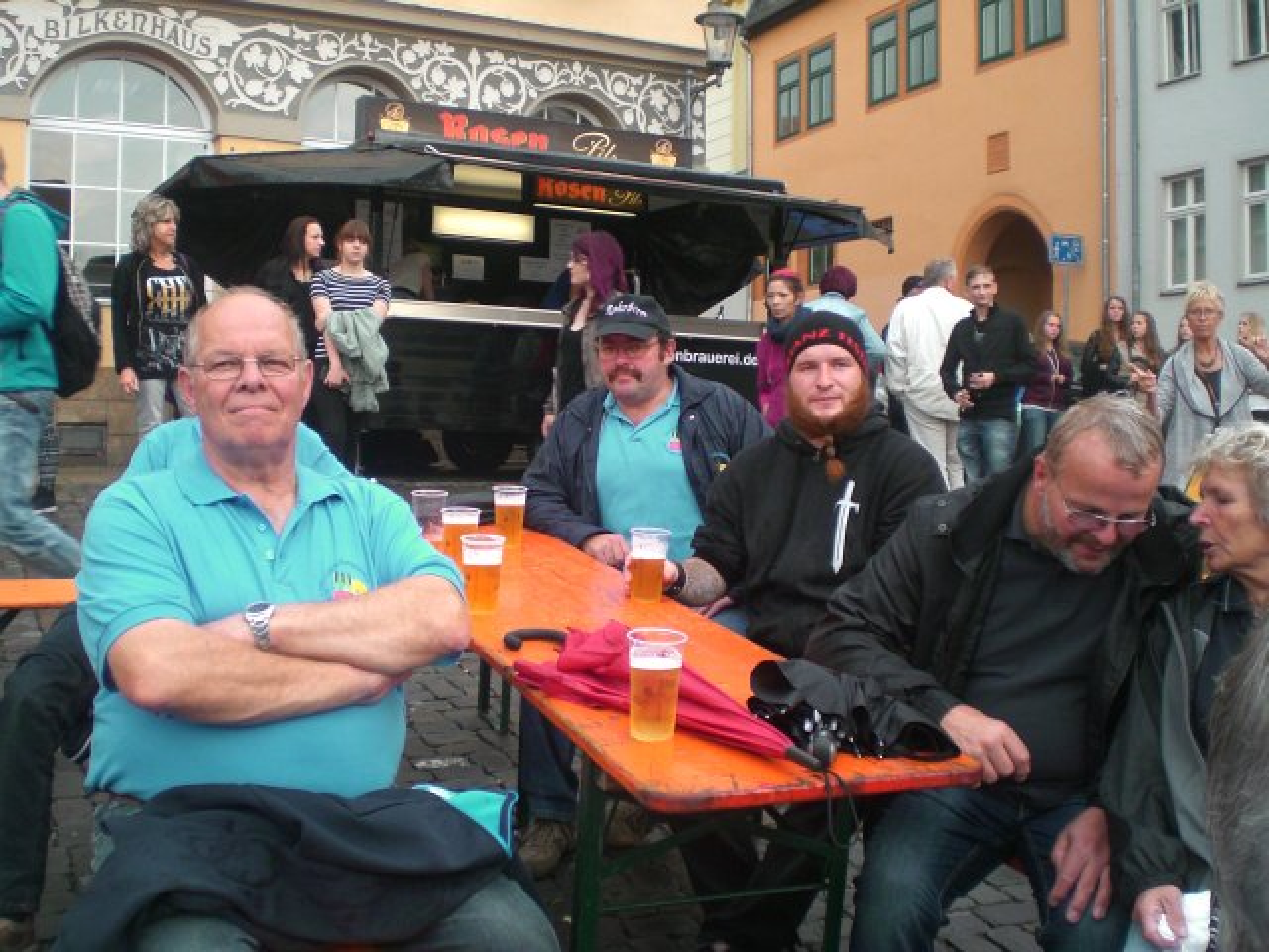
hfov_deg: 49.0
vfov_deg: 37.7
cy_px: 476
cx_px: 634
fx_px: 1393
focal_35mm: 38
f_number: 3.1
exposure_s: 1/100
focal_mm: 6.3
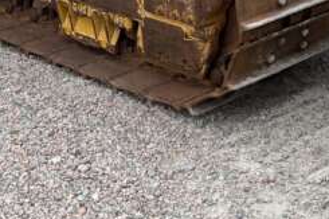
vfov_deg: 11.6
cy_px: -167
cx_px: 316
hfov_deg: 18.2
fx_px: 1005
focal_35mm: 110
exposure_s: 1/813
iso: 80
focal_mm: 6.76
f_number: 1.78
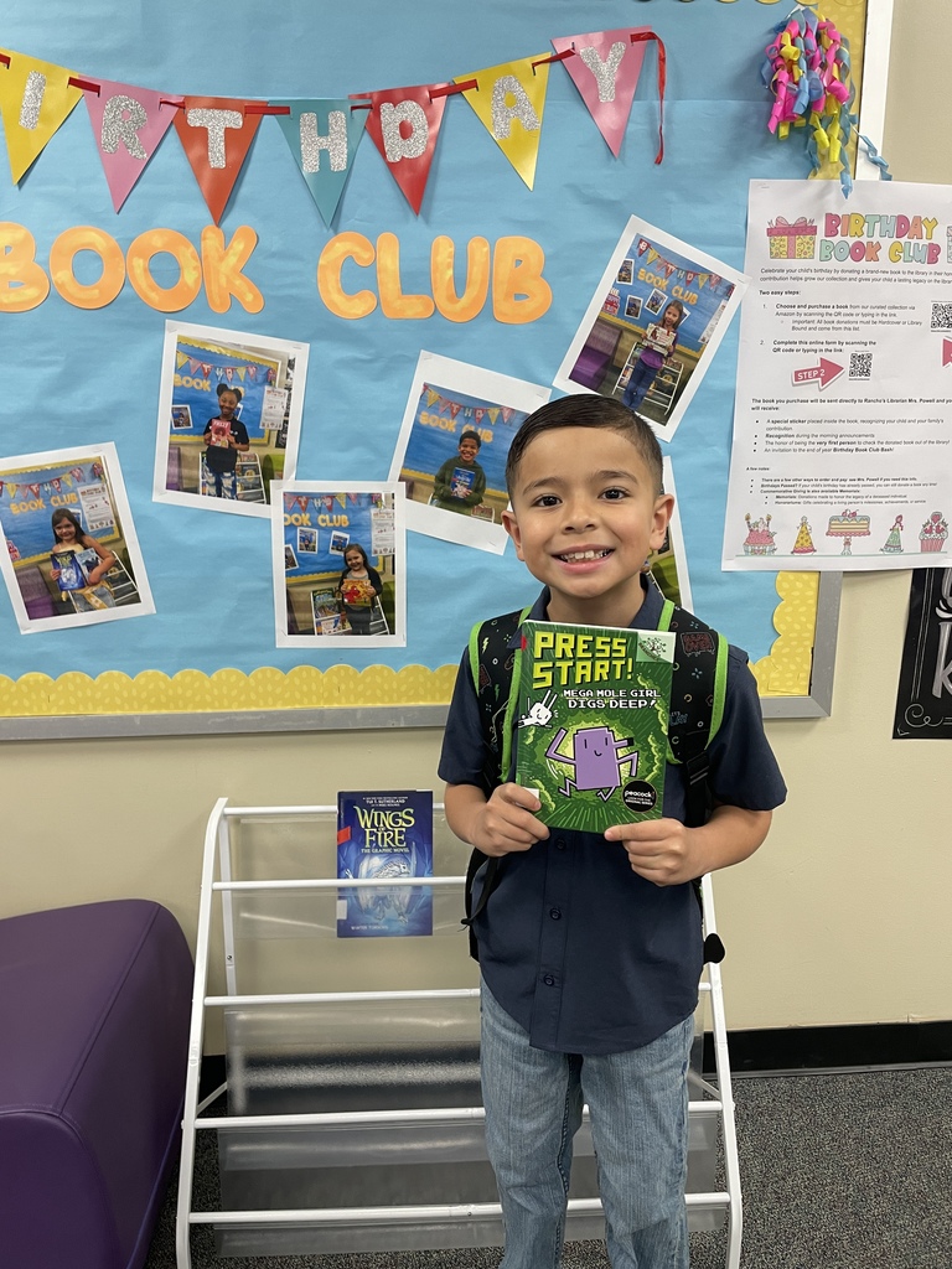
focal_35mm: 26
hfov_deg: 53.1
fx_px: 953
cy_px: 634
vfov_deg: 67.3
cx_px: 476
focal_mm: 4.2
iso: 80
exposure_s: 1/60
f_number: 1.6
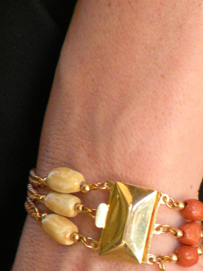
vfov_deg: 2.8
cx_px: 82
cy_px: 209
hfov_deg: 2.1
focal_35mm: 717
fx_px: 5607
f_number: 4.5
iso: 280
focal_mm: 59.6
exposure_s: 1/135
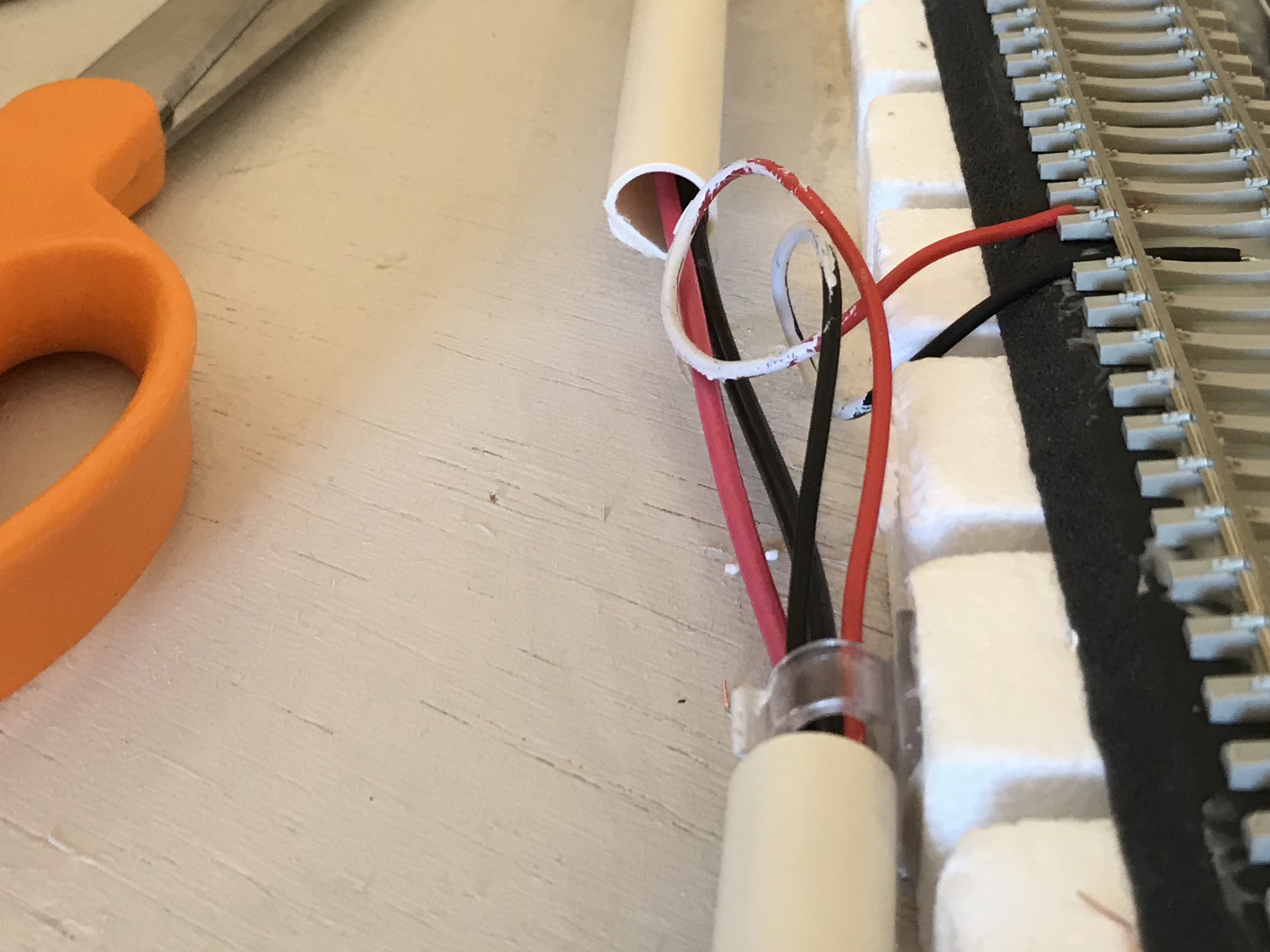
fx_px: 2091
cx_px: 751
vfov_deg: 25.1
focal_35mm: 57
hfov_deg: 33.7
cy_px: 149
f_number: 1.8
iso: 40
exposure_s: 1/24
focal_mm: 3.99
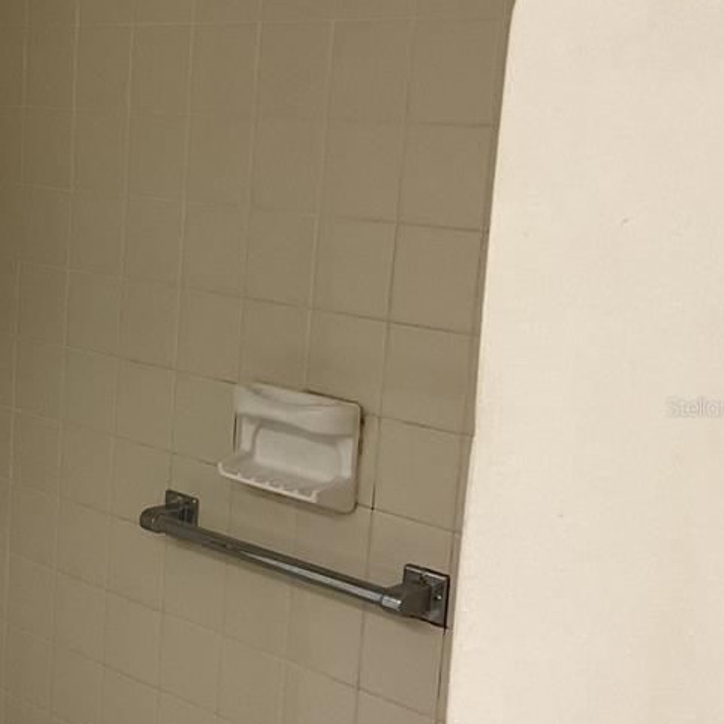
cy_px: 406
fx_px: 1514
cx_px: 96
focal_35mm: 64
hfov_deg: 26.2
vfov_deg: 26.9
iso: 80
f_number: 1.8
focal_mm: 3
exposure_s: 1/60
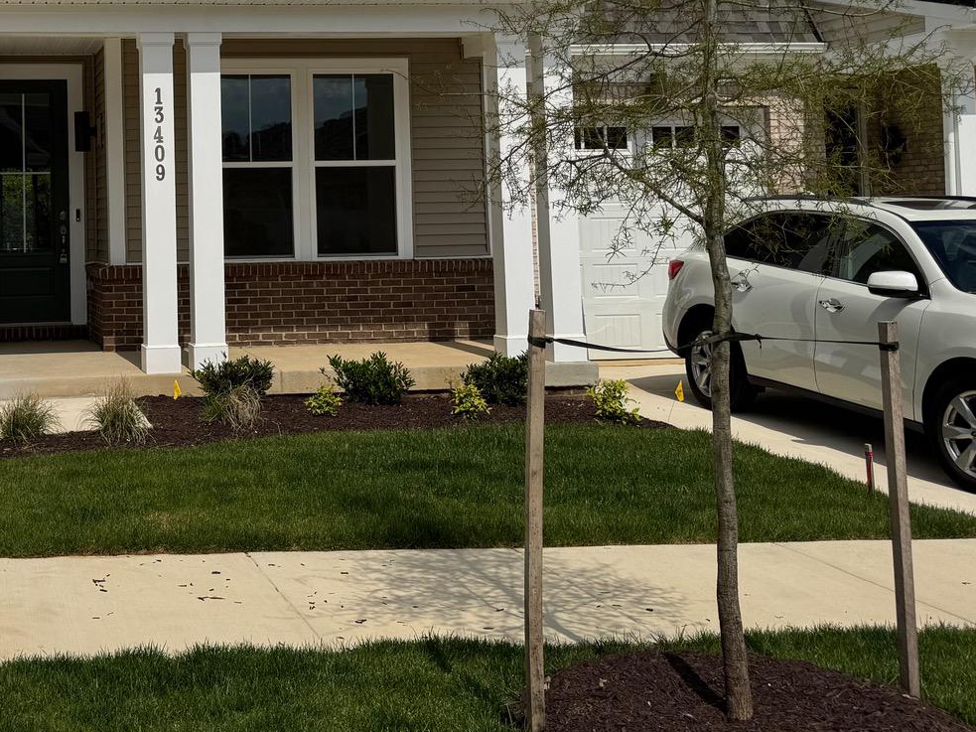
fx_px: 1410
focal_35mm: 50
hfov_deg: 36.5
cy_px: 150
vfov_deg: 28.5
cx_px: 158
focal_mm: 6.76
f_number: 1.78
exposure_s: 1/12346
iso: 80
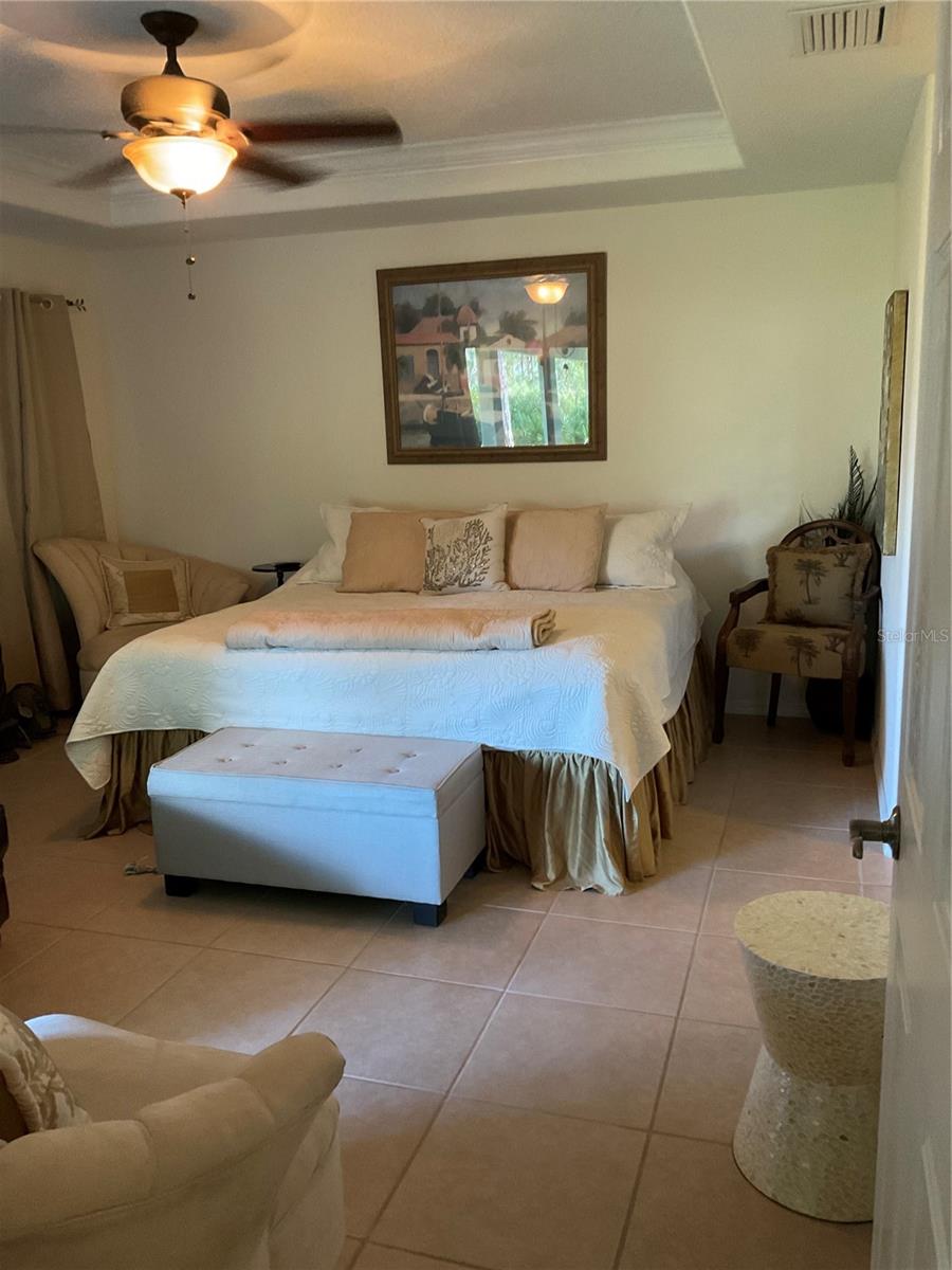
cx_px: 476
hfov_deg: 48.2
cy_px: 635
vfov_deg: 61.7
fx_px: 1063
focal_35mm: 29
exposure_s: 1/40
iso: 200
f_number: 1.8
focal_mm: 3
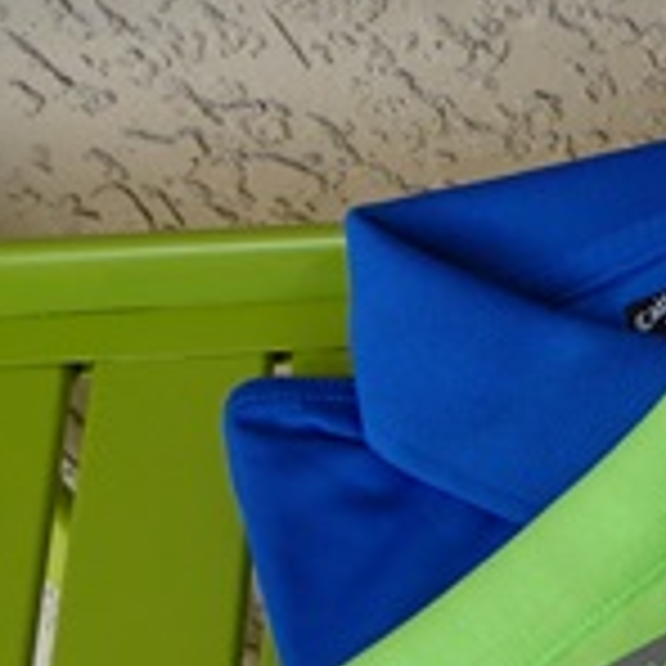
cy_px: 1008
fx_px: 2046
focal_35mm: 94
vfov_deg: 16.7
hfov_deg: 15.9
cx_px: 1170
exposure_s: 1/60
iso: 100
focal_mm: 4.3
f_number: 3.3
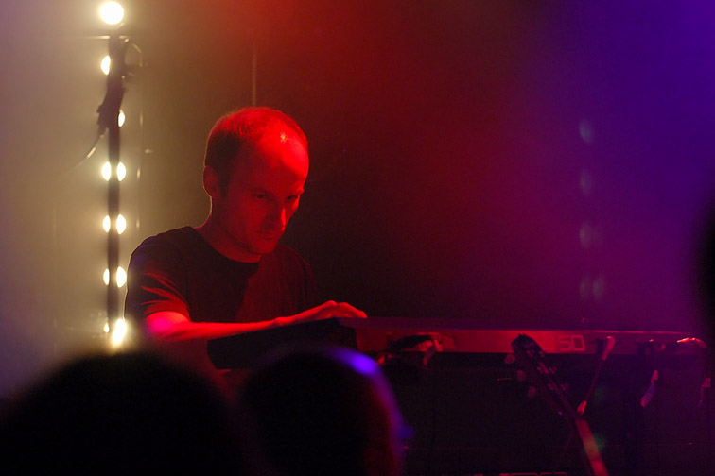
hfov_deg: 11.0
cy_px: 238
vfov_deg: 7.3
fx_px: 3724
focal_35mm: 188
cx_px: 358
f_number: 3.2
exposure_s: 1/60
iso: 500
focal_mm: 125
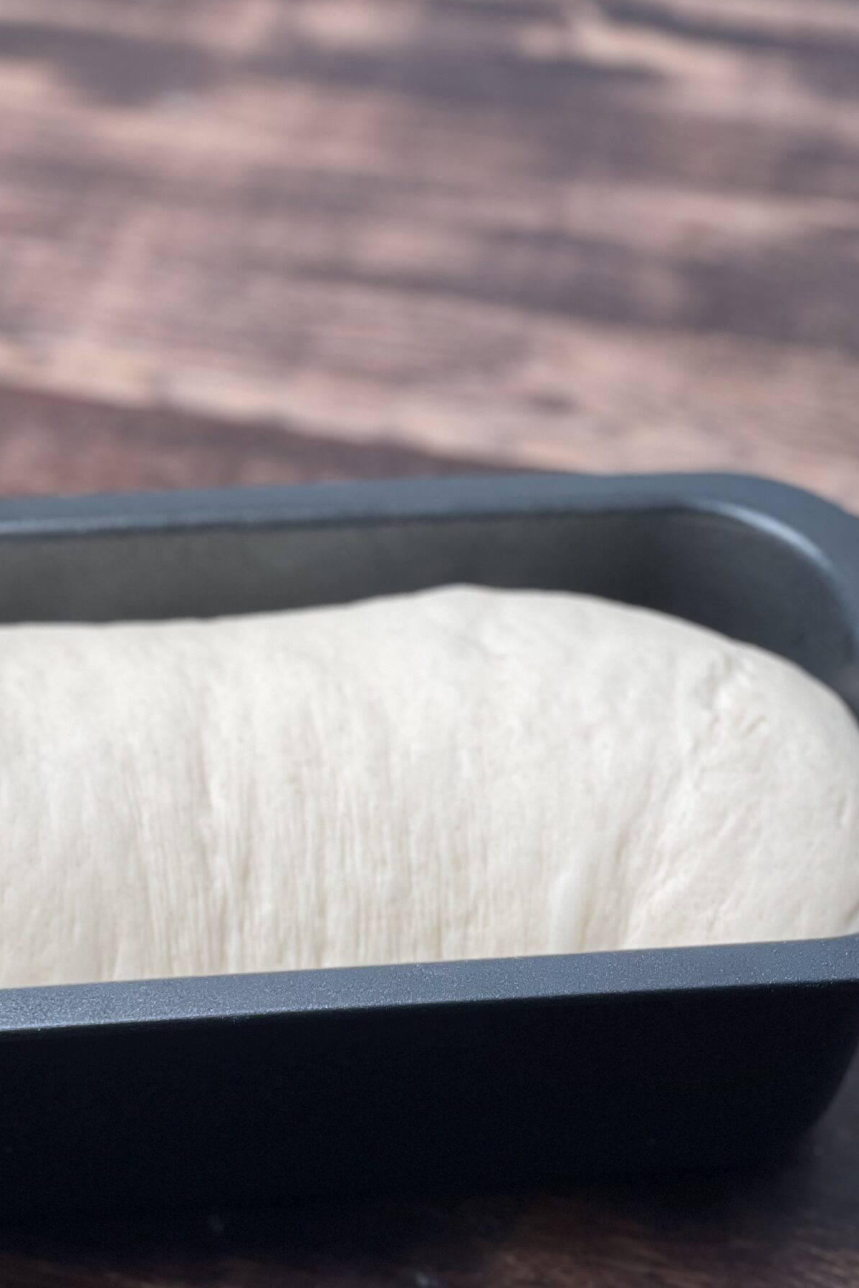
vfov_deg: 26.2
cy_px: 864
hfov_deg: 17.6
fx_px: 2755
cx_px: 219
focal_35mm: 77
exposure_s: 1/122
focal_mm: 6
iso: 50
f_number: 2
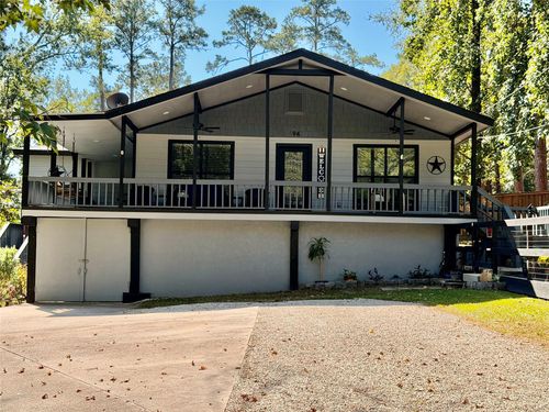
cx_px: 274
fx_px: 761
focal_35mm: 48
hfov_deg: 39.7
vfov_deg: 30.3
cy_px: 206
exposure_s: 1/2273
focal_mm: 6.76
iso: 100
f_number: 1.78
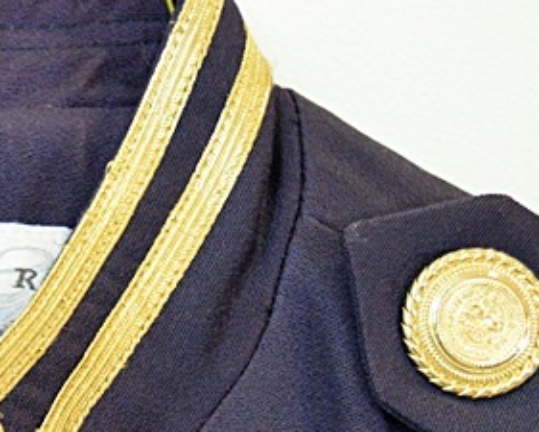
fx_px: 1755
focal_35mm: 110
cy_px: 562
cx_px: -96
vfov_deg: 13.5
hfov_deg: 16.8
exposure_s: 1/60
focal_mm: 22
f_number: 3.5
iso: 1600
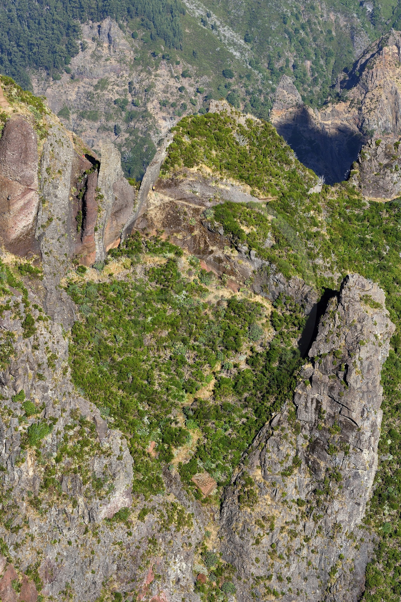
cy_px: 301
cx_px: 200
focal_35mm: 150
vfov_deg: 13.7
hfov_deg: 9.1
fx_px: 2509
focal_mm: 150
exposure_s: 1/320
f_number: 11
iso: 200
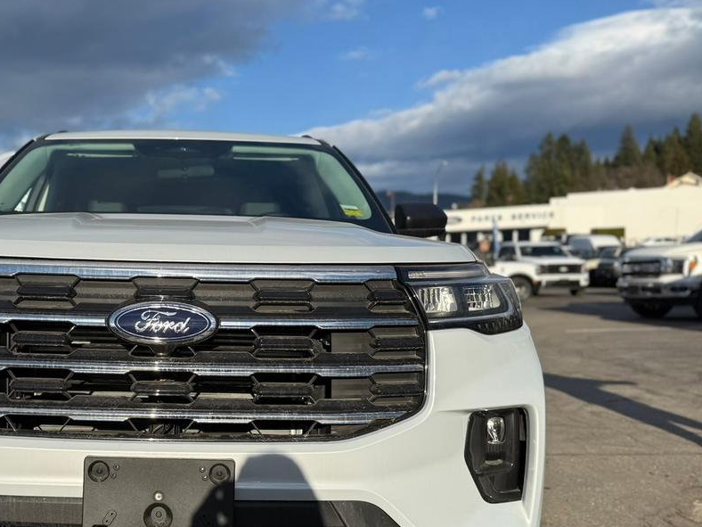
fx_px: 791
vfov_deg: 36.6
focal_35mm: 39
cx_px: 190
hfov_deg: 46.4
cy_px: 332
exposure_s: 1/4975
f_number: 1.78
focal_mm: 6.76
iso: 80
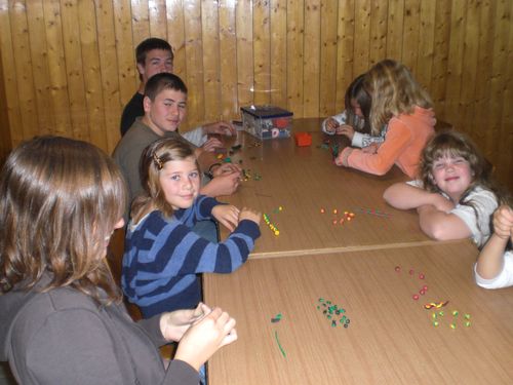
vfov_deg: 37.7
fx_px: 563
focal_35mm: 38
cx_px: 256
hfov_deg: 49.0
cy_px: 192
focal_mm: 6.3
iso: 200
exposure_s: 1/60
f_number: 3.1
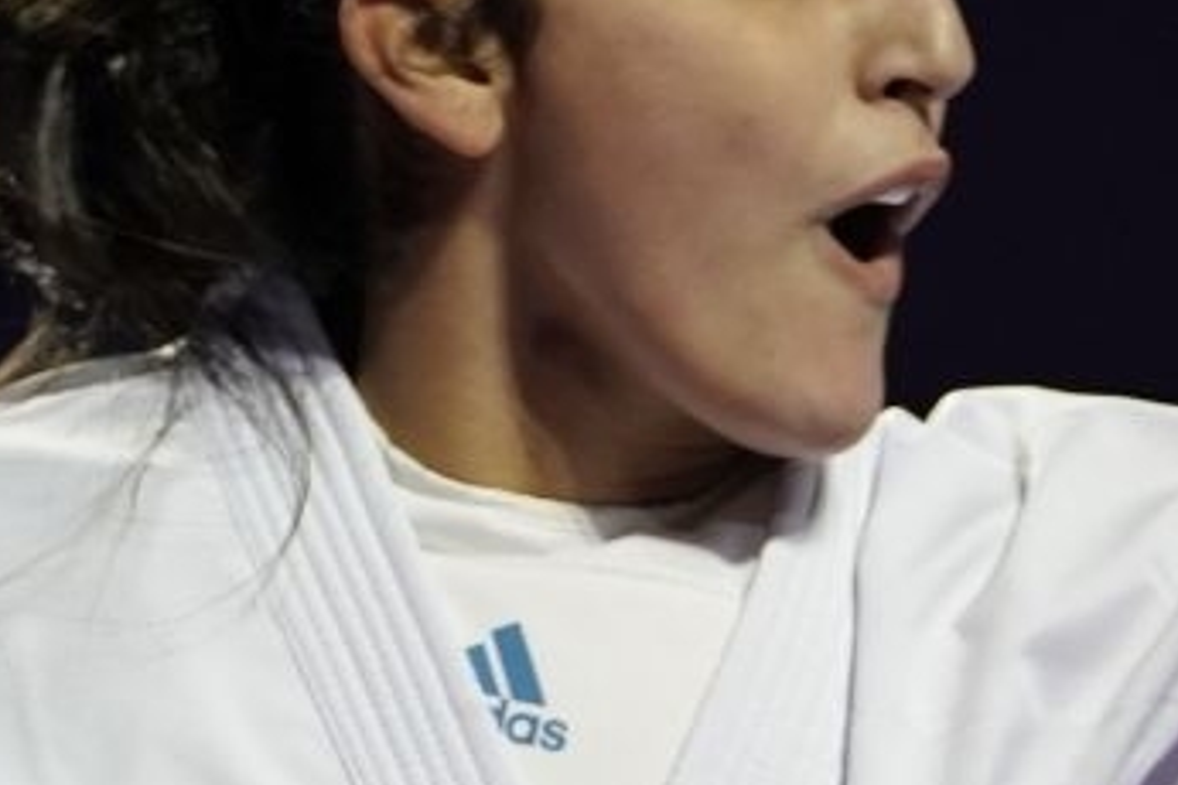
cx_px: 734
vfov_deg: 1.7
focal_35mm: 824
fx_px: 26961
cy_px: 618
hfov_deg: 2.5
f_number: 2.8
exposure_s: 1/1000
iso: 1250
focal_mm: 158
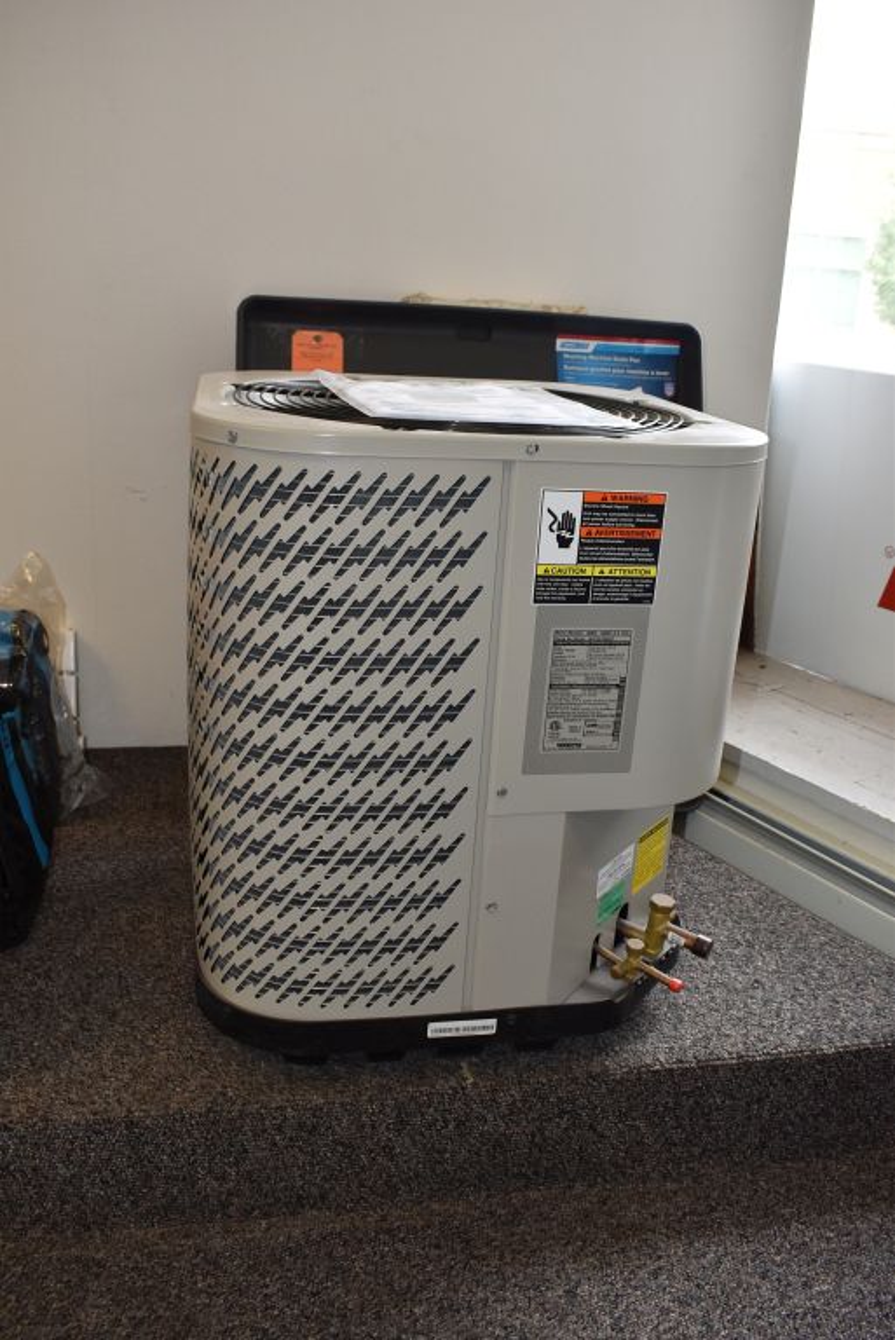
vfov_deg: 59.5
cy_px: 670
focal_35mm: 32
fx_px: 1173
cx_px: 448
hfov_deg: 41.8
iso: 720
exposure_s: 1/125
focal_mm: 21
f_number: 5.6
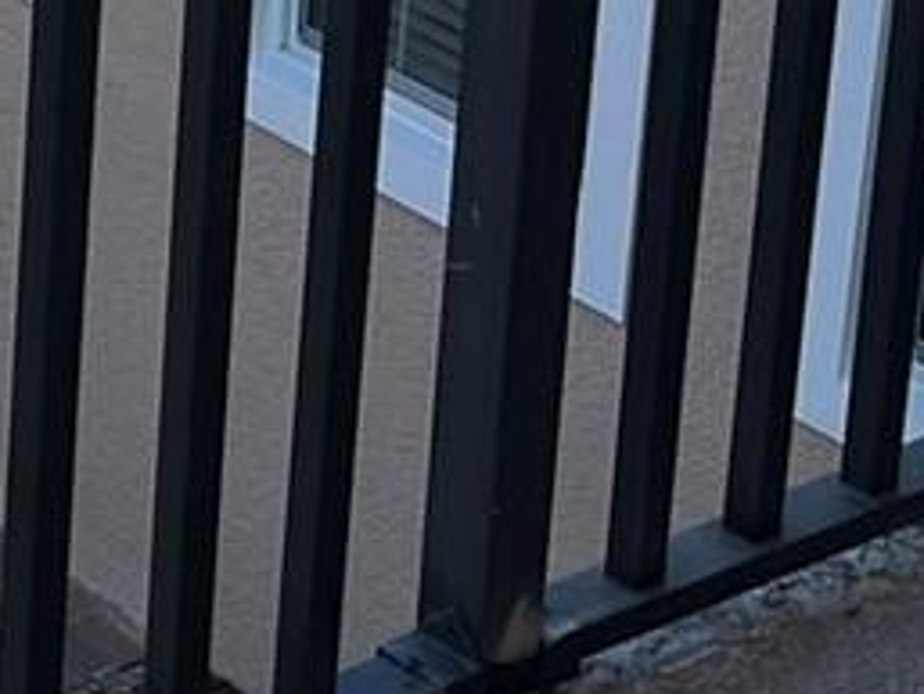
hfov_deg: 11.9
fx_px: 4326
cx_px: -180
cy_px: -608
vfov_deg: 8.7
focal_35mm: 162
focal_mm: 5.7
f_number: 1.5
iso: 50
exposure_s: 1/3704
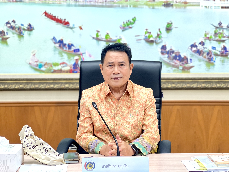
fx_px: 509
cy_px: 86
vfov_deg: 19.1
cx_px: 114
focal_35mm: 77
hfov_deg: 25.3
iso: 250
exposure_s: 1/33
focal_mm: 9
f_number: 2.8
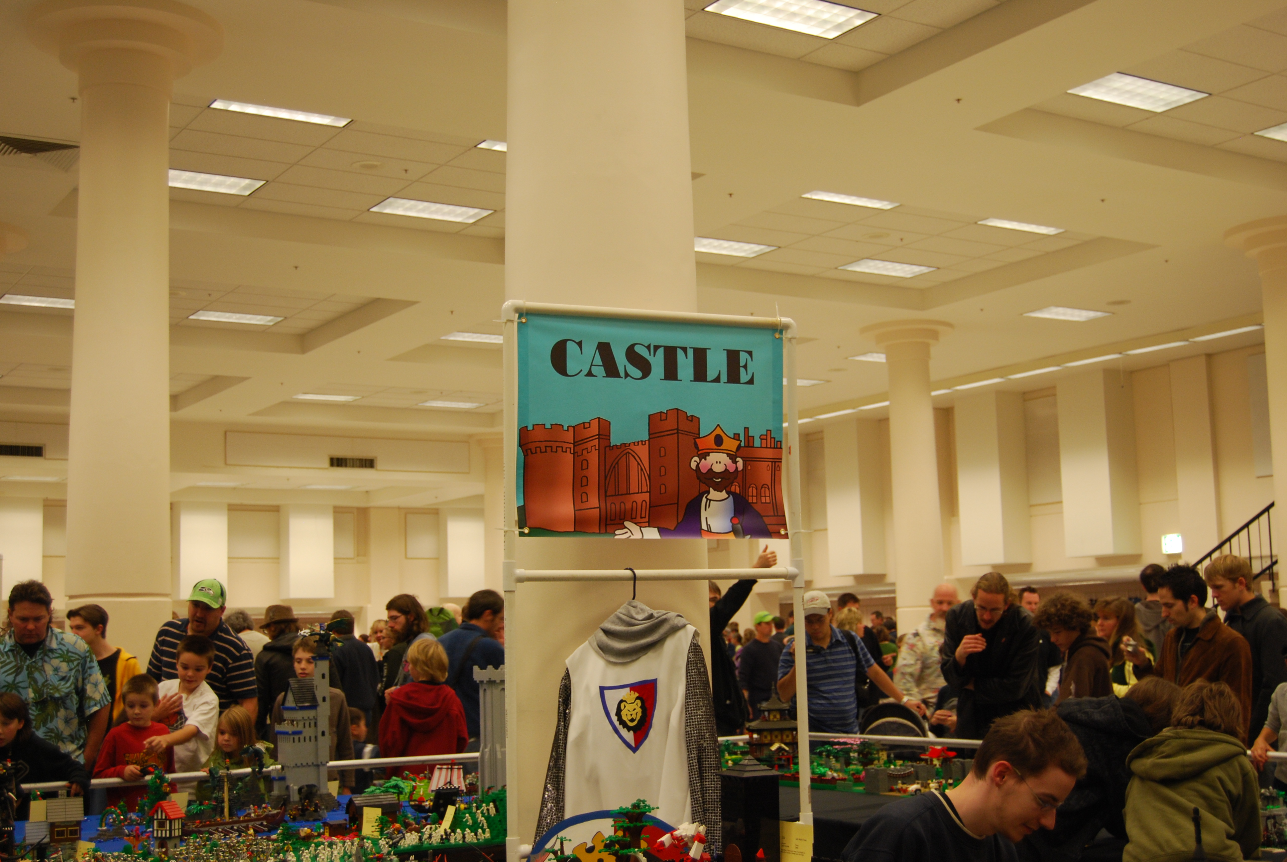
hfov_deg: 42.3
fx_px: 1664
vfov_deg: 29.0
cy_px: 431
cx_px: 644
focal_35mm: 46
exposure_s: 1/25
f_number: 4.5
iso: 400
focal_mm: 31
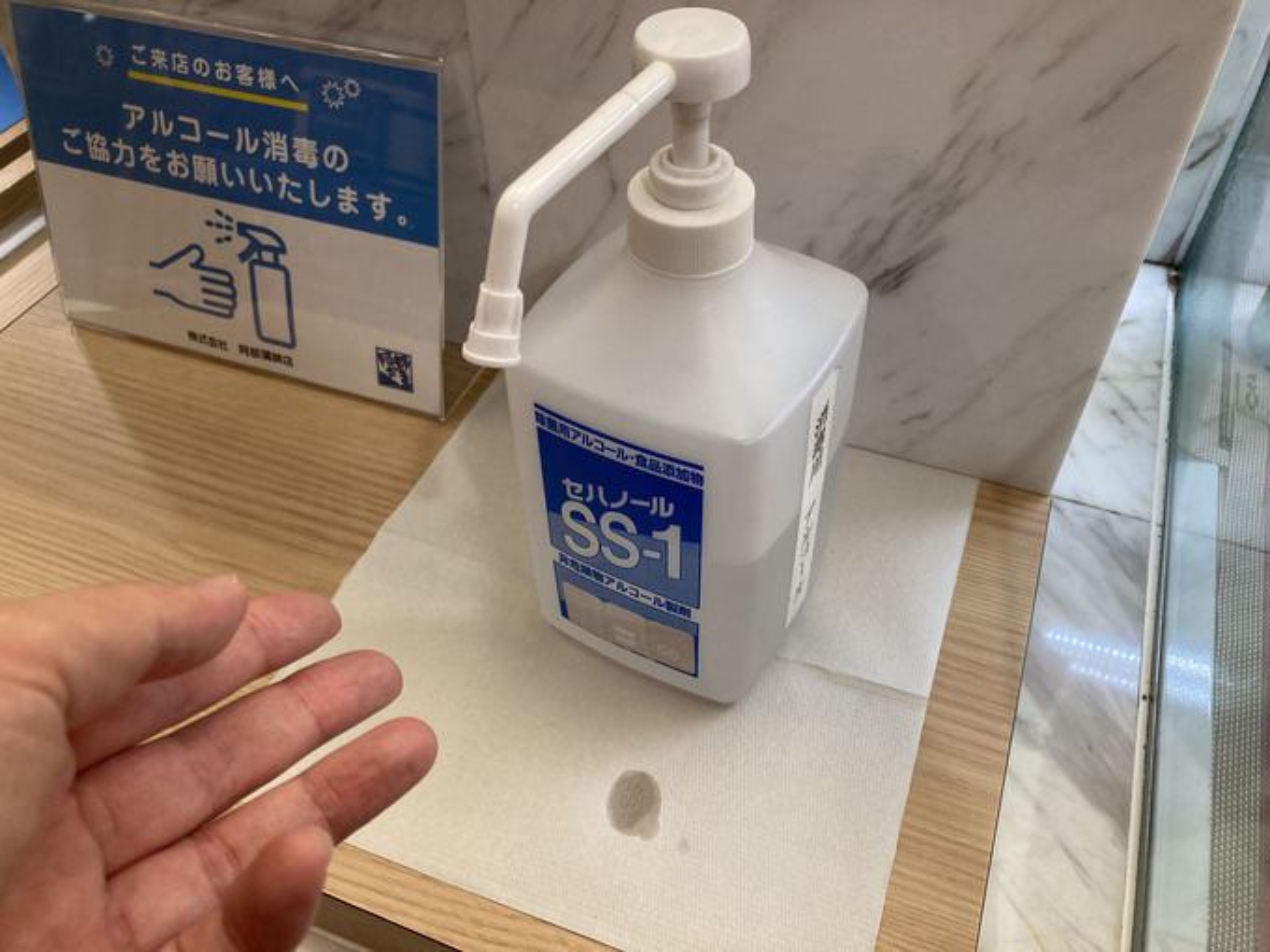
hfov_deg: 63.4
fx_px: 1027
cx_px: 635
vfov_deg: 49.7
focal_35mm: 28
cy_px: 476
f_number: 1.8
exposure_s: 1/100
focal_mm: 3.99
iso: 80
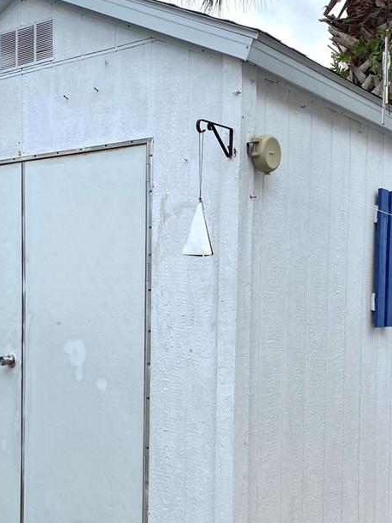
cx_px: 189
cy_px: 332
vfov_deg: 37.2
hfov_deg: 28.6
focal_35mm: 51
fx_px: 770
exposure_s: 1/1072
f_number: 1.8
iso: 32
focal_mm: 4.25
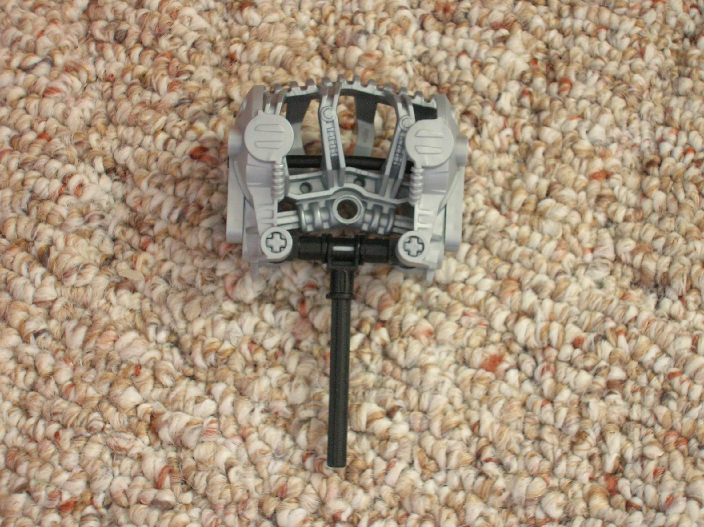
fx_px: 1341
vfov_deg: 22.2
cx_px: 352
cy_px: 264
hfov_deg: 29.4
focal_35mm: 66
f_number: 3.8
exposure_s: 1.88
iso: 200
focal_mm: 11
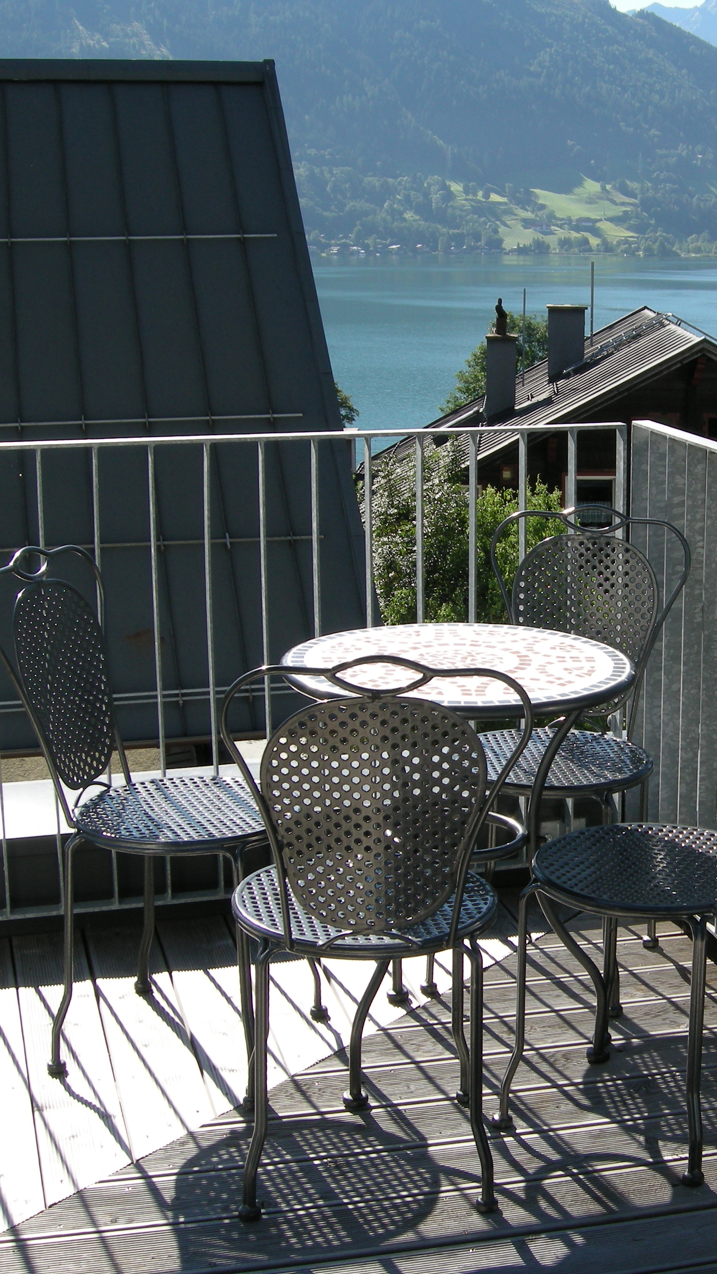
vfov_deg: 39.2
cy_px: 635
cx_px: 611
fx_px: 1791
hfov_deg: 22.2
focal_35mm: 53
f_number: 4.8
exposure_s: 1/249
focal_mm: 7.5
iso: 64
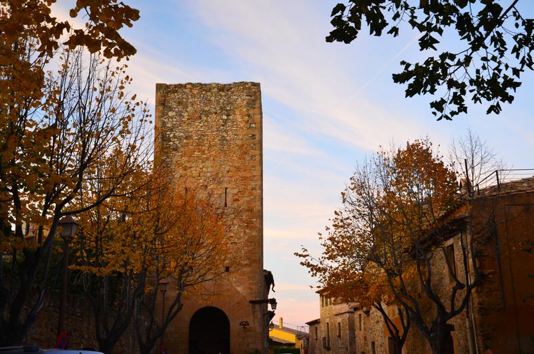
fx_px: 711
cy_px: 177
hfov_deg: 41.2
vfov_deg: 28.0
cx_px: 267
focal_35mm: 48
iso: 640
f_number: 6.3
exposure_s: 1/15
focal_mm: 32
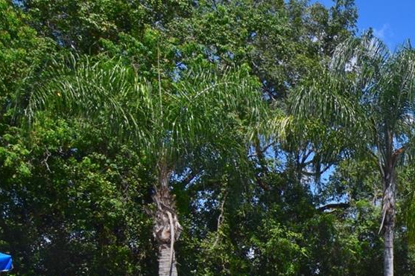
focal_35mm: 47
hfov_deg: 29.8
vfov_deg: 25.3
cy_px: 337
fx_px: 547
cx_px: 581
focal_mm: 11
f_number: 11
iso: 360
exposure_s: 1/500
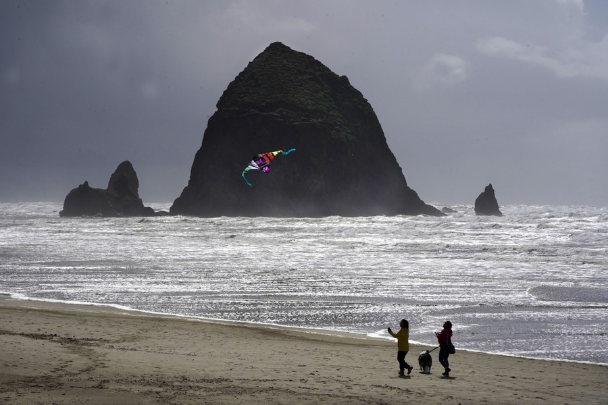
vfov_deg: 13.7
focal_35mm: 100
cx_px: 304
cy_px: 202
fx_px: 1689
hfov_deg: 20.4
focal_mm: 100
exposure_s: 1/2000
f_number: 22
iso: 800
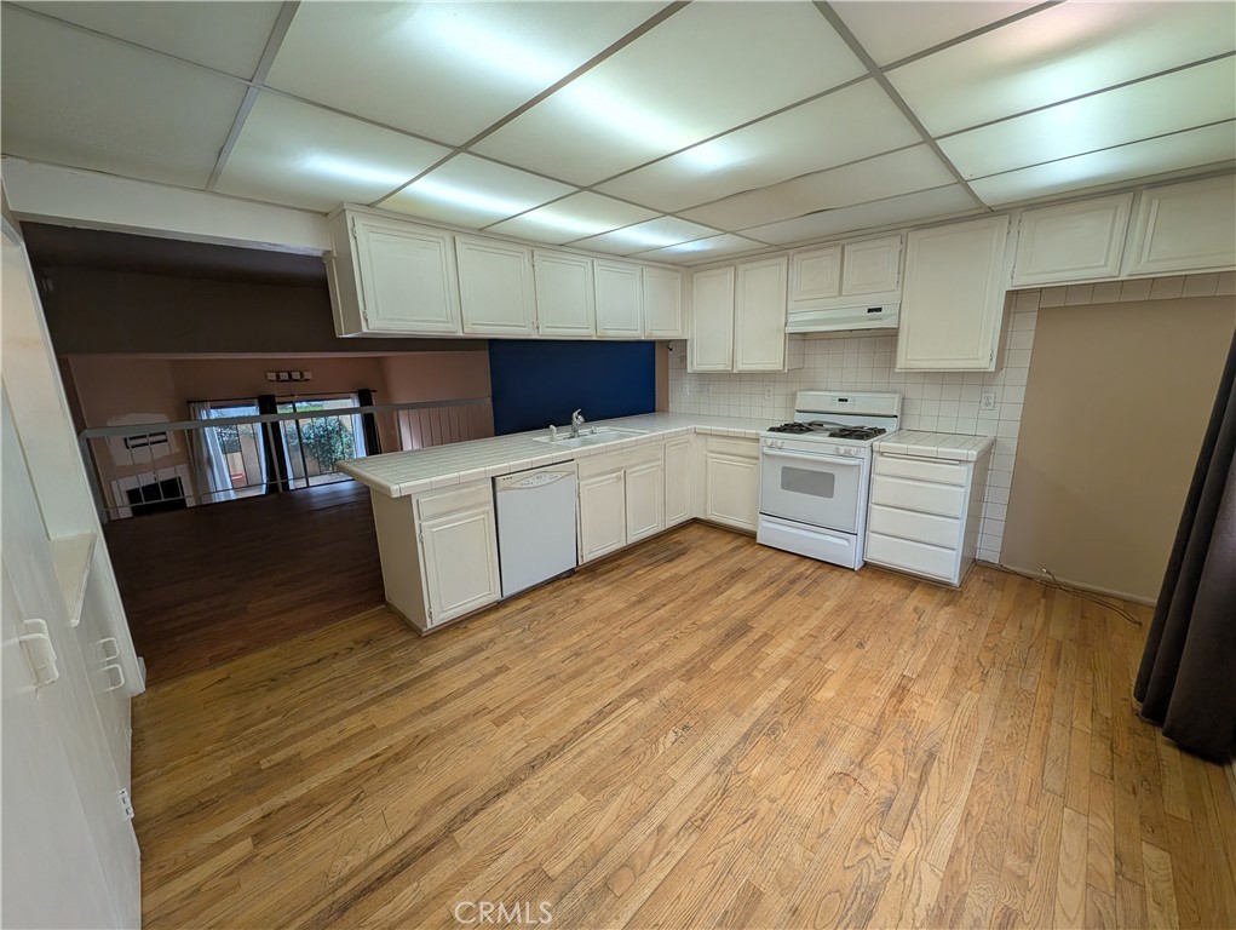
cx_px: 618
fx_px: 429
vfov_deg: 94.6
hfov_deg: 110.5
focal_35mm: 12
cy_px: 465
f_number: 1.7
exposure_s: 1/580
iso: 52
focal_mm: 2.02
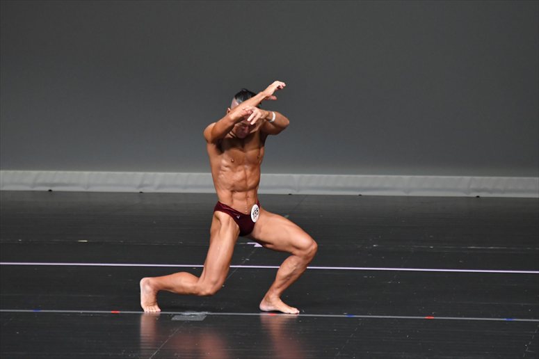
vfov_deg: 4.0
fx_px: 5163
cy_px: 180
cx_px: 270
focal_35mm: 345
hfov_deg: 6.0
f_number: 5.6
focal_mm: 230
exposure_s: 1/400
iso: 4000
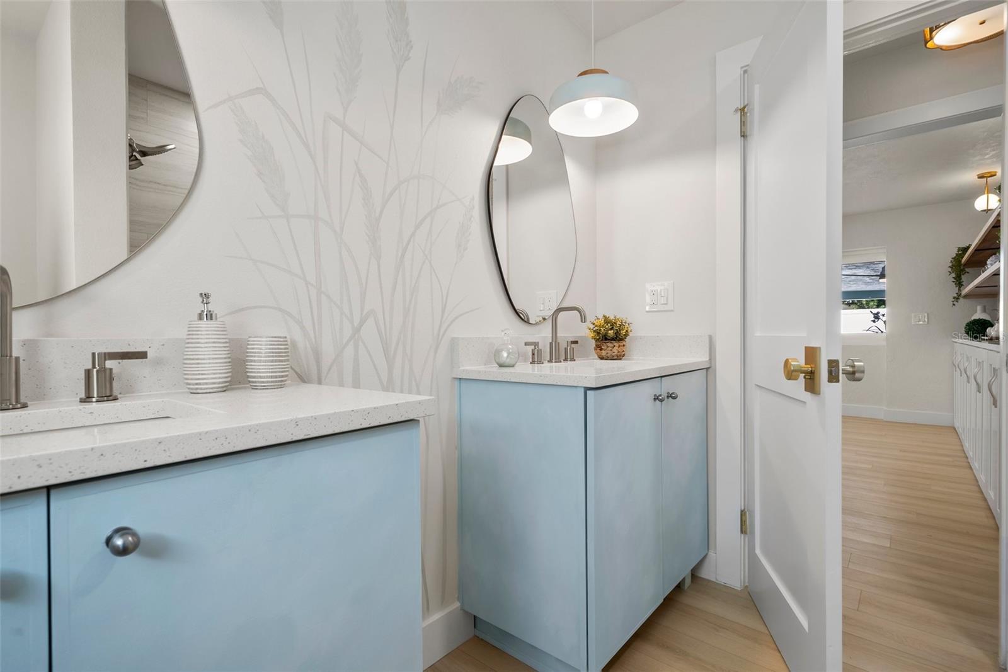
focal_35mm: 16
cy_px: 336
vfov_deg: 73.8
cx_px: 504
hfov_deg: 96.7
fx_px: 448
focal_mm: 16
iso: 250
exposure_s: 1/5
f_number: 9
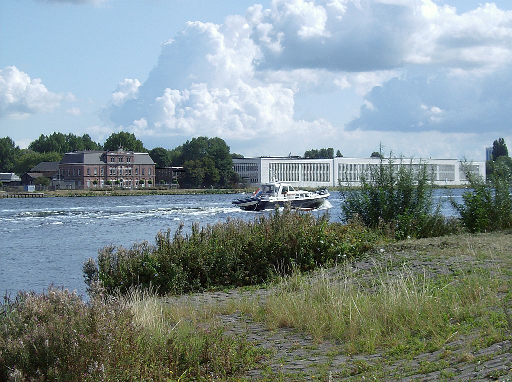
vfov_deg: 17.3
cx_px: 256
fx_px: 1254
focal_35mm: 85
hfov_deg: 23.1
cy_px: 191
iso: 100
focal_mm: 14.1
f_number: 6.9
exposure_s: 1/455
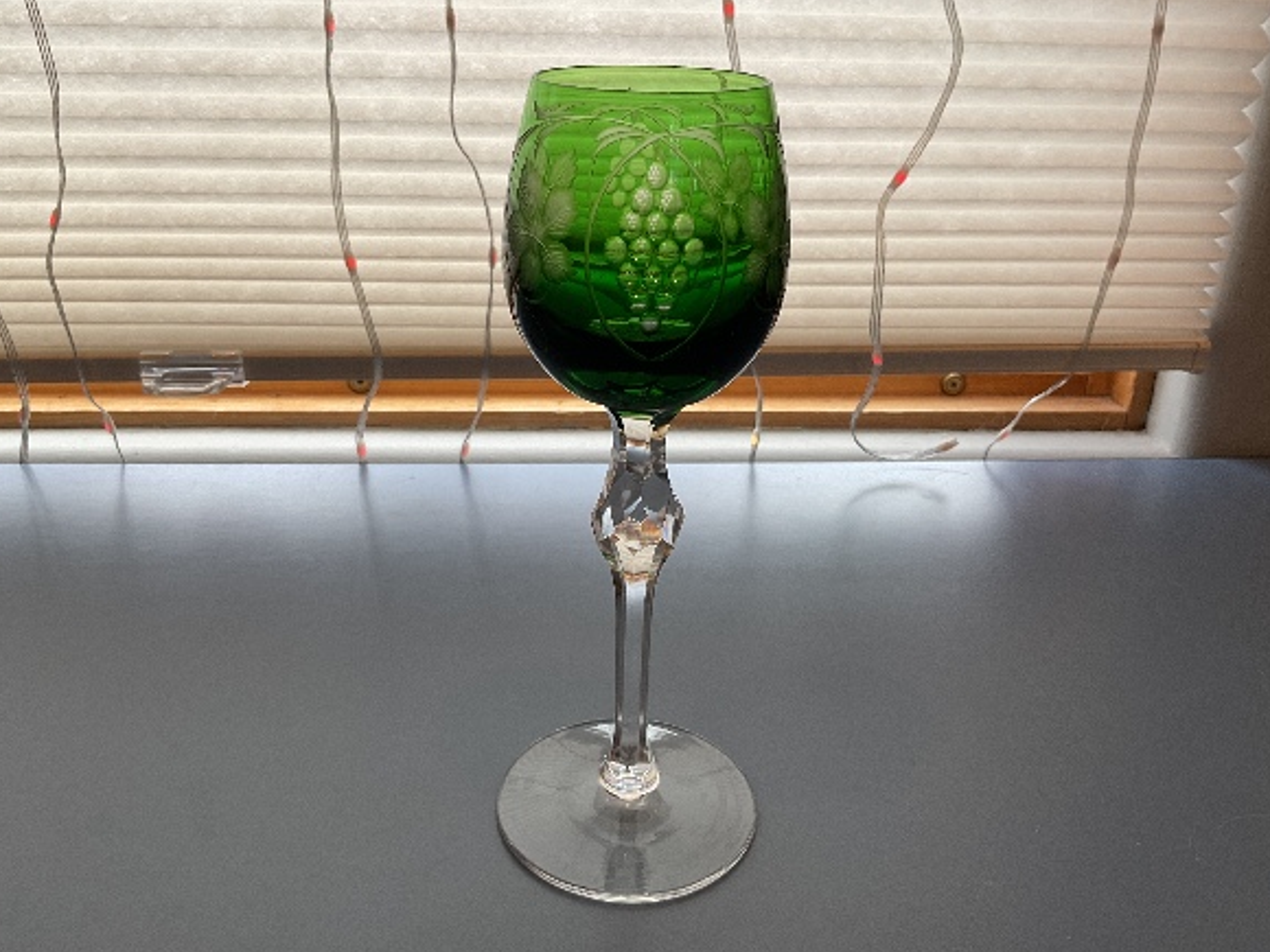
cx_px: 633
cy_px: 486
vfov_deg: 44.2
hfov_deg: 56.8
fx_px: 1174
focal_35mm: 32
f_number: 1.8
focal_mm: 3
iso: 40
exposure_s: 1/120
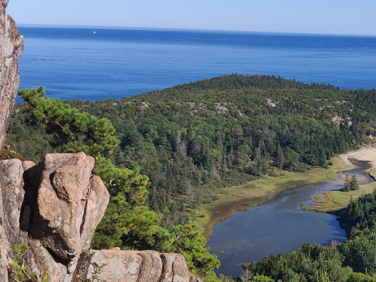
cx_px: 289
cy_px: 149
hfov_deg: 30.6
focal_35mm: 62
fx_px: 673
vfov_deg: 23.6
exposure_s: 1/1478
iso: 100
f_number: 1.7
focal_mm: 4.25
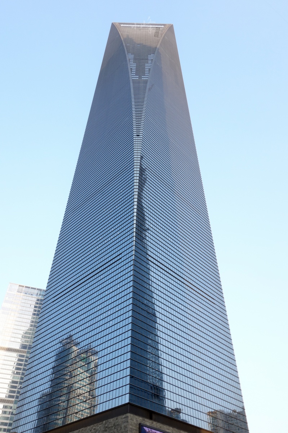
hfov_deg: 46.4
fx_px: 336
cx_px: 144
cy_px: 216
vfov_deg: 65.5
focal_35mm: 28
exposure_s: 1/30
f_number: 11
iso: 250
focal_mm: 10.4
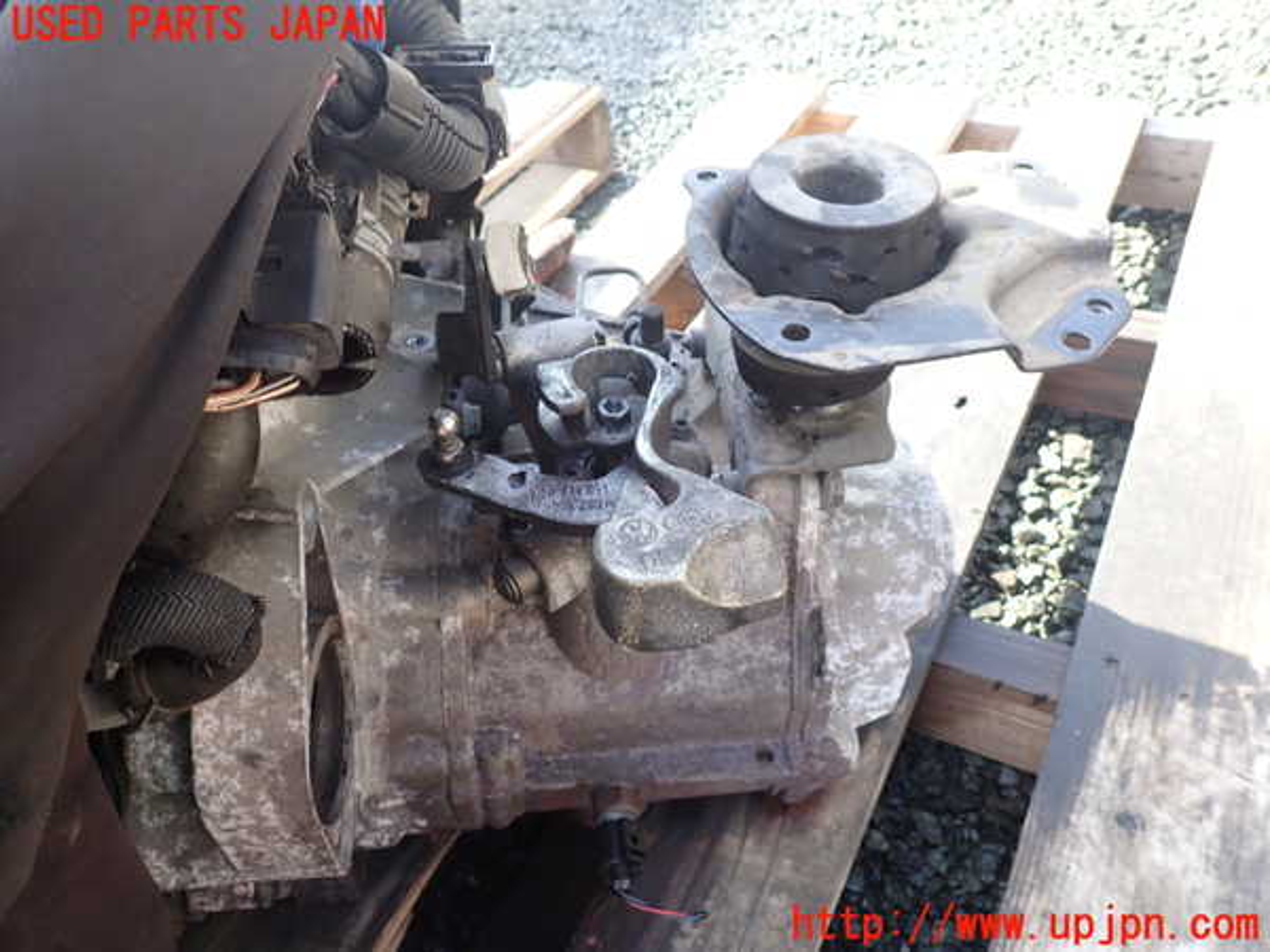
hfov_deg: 69.4
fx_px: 917
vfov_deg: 54.9
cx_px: 635
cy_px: 476
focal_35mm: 25
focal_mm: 4.5
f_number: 2.8
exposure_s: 1/60
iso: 100
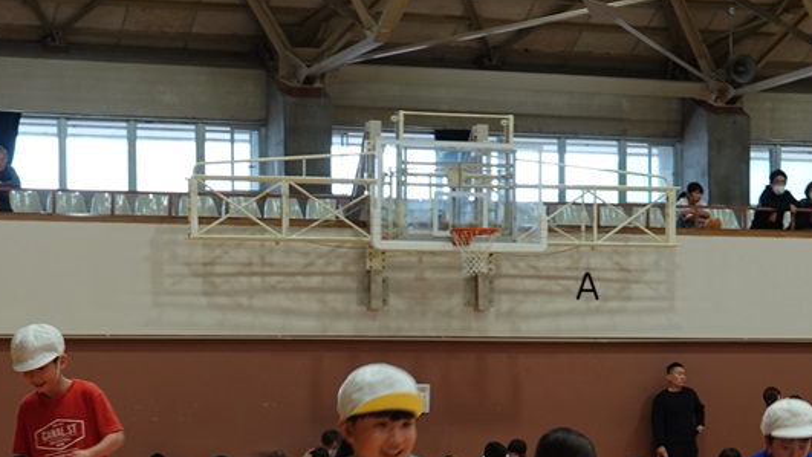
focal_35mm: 97
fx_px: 2089
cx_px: 332
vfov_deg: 12.3
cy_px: 521
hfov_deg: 22.0
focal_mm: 15.17
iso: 125
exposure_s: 1/50
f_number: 3.2
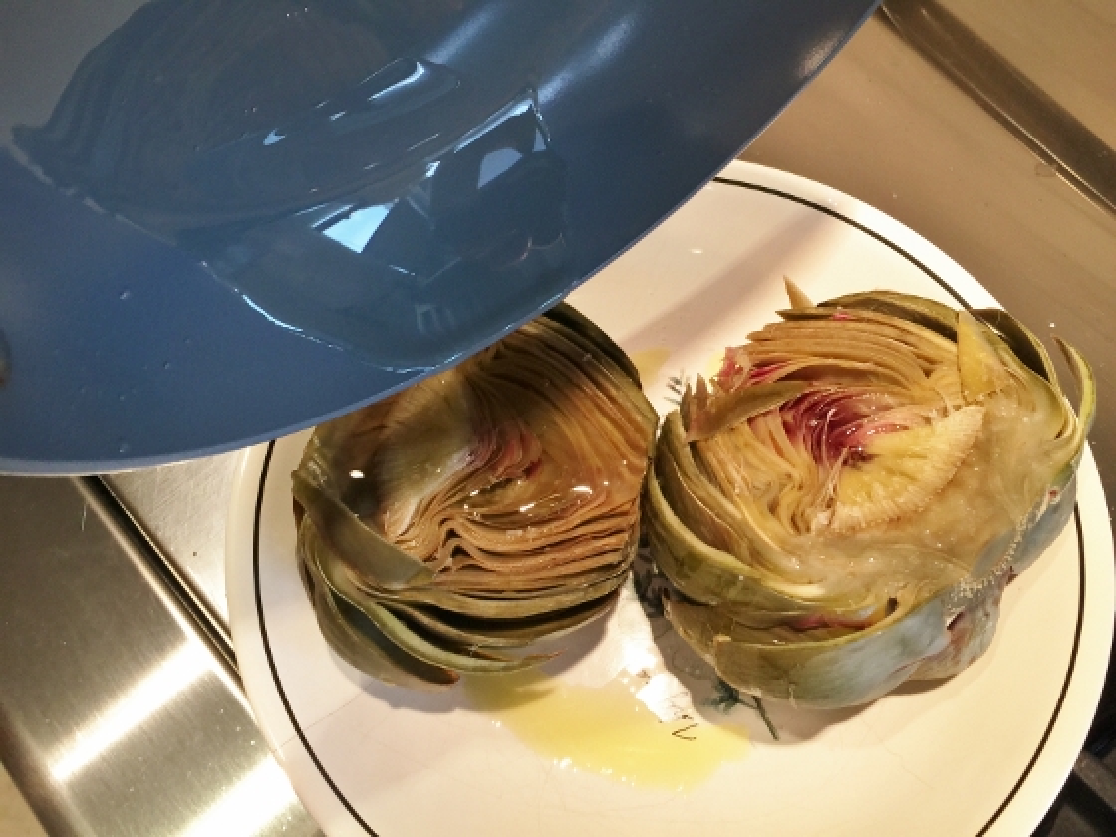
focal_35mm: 29
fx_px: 935
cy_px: 418
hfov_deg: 61.7
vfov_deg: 48.2
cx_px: 558
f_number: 2.2
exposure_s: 1/30
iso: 50
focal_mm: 4.15
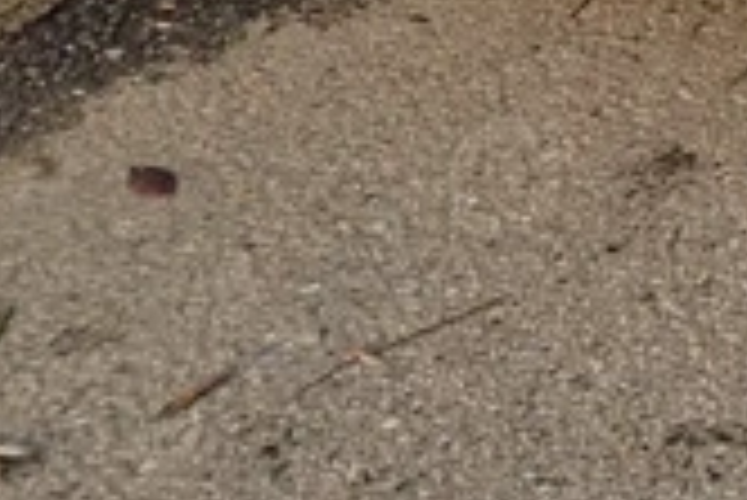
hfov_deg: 12.1
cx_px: 1660
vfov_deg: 8.8
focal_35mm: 144
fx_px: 2991
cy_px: -604
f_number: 1.8
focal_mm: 5.4
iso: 50
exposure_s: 1/362
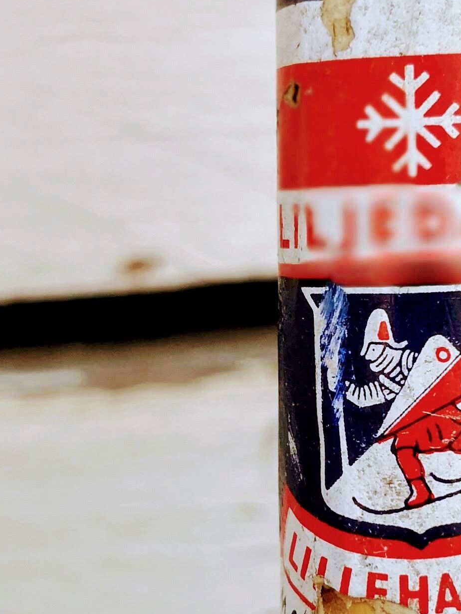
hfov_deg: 17.0
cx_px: 283
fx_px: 1544
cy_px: 432
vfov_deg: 22.4
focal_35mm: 87
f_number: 4
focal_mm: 3.95
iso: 64
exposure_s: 1/50
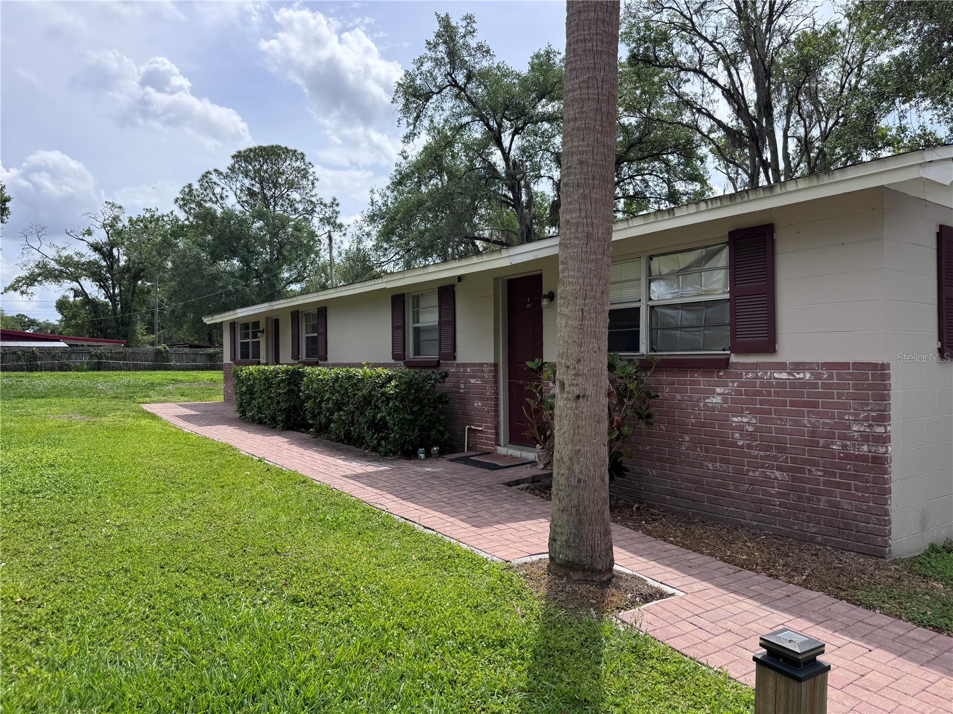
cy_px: 357
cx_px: 476
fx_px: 661
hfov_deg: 71.6
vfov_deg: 56.8
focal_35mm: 24
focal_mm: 6.76
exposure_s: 1/4310
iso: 80
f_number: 1.78
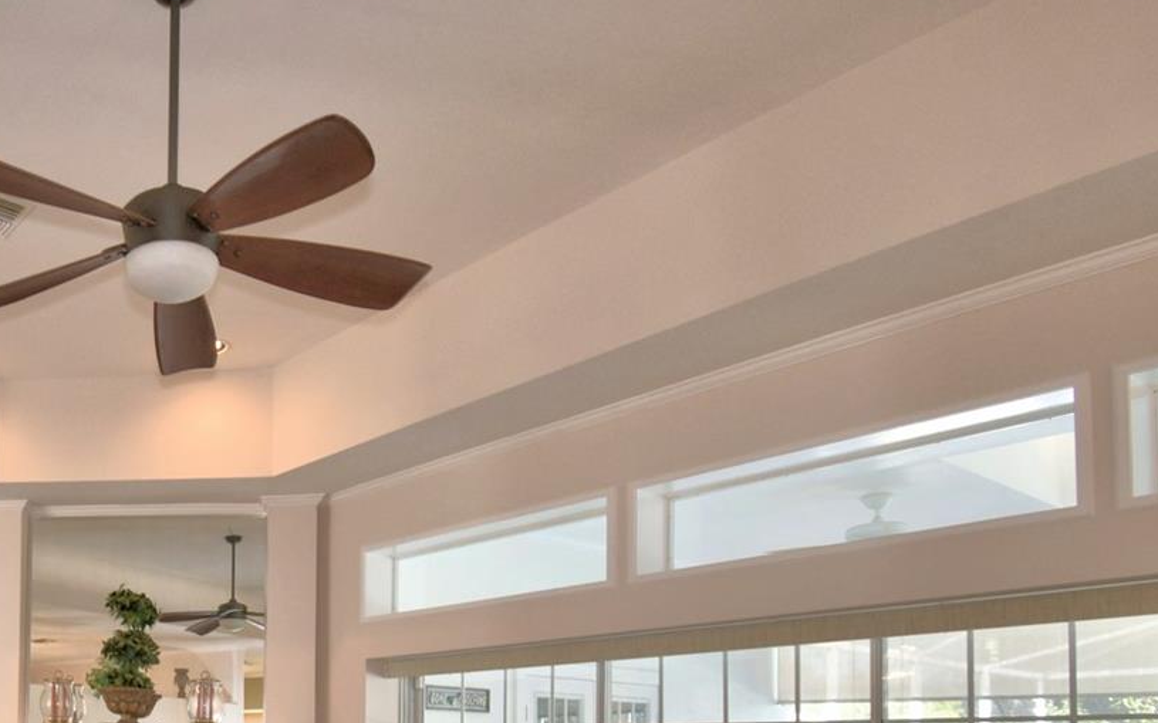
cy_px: 734
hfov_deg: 55.6
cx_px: 142
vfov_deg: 37.1
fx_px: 947
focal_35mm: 30
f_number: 4.5
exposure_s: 1/60
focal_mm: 10
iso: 200
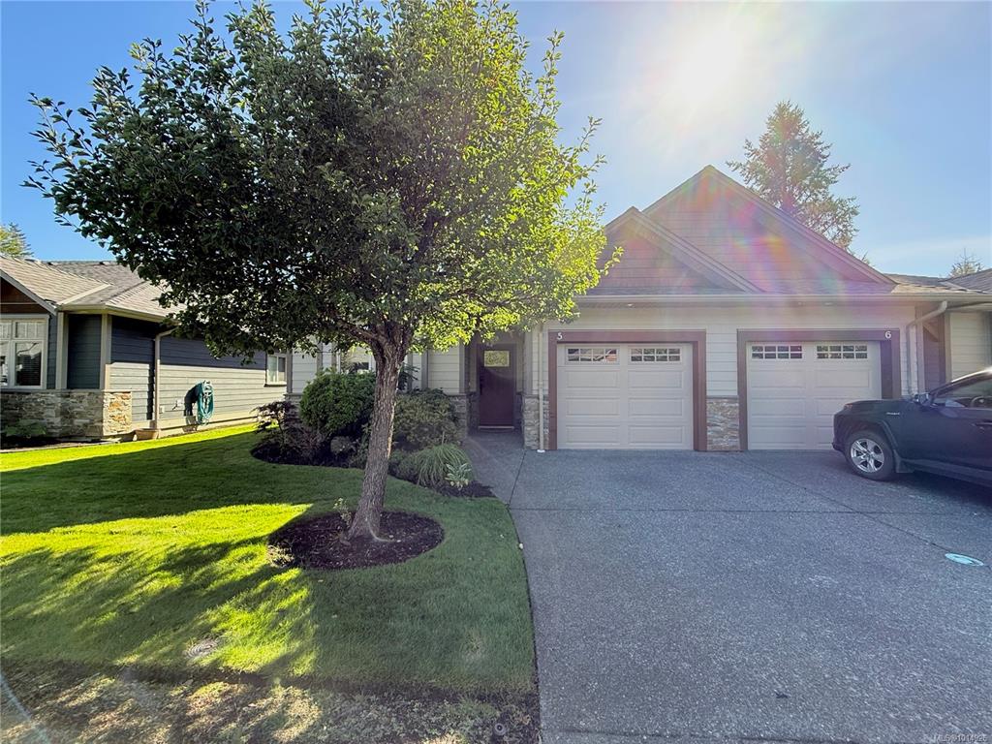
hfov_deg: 102.1
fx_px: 401
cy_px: 372
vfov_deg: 85.7
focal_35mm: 14
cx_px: 496
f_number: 2.2
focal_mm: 2.22
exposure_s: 1/403
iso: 64
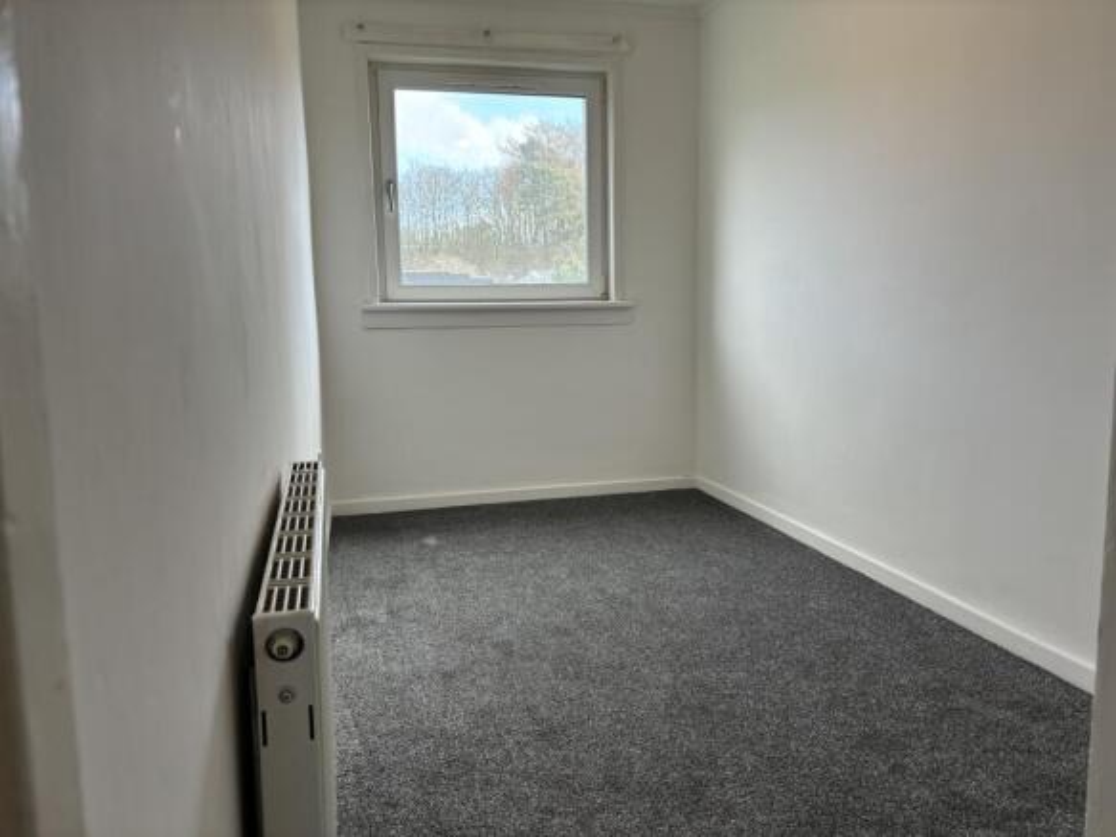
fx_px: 838
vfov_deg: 53.0
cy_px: 418
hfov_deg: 67.3
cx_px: 558
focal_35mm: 26
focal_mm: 5.96
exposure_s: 1/100
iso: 40
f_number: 1.6
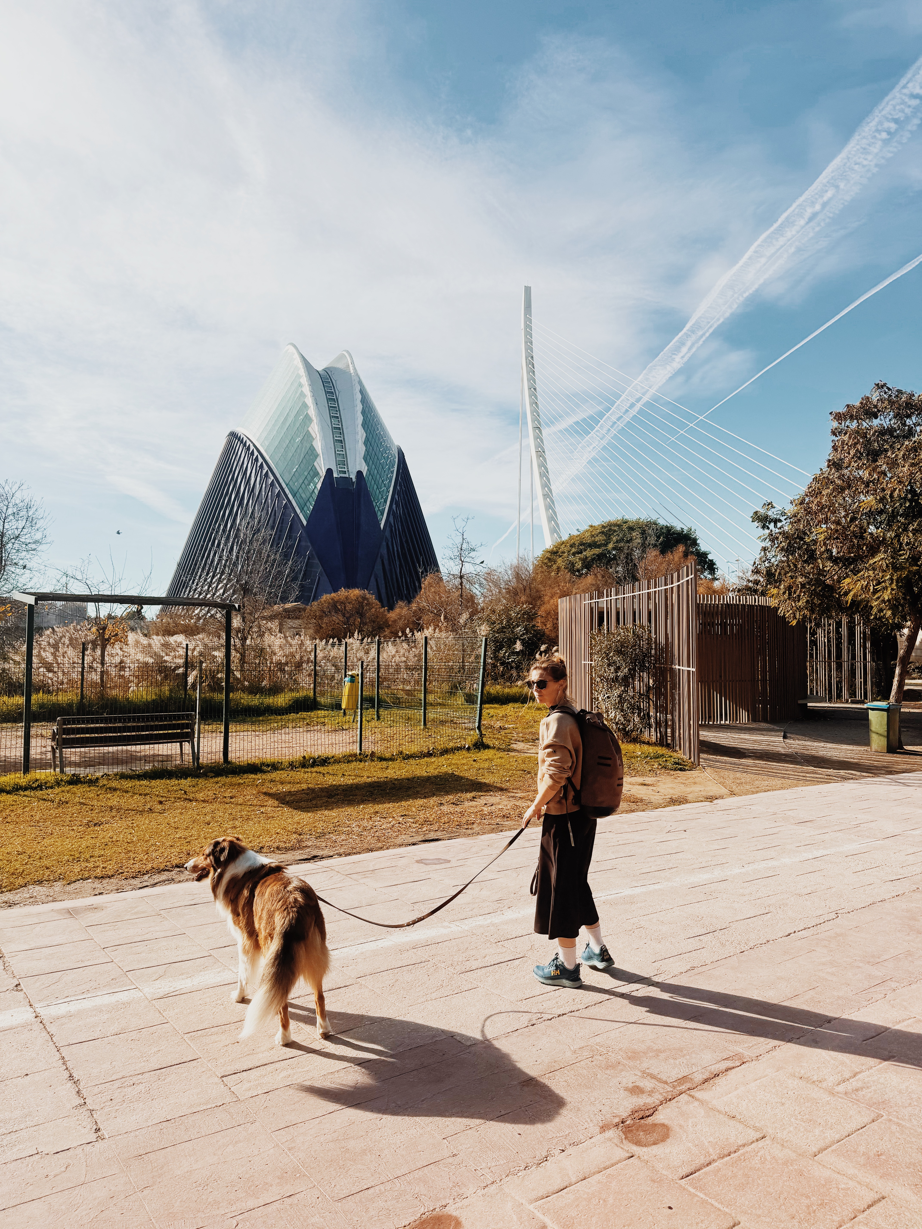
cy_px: 614
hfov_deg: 56.8
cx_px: 461
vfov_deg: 71.6
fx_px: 852
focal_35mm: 24
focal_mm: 6.76
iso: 80
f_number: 1.78
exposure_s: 1/5814
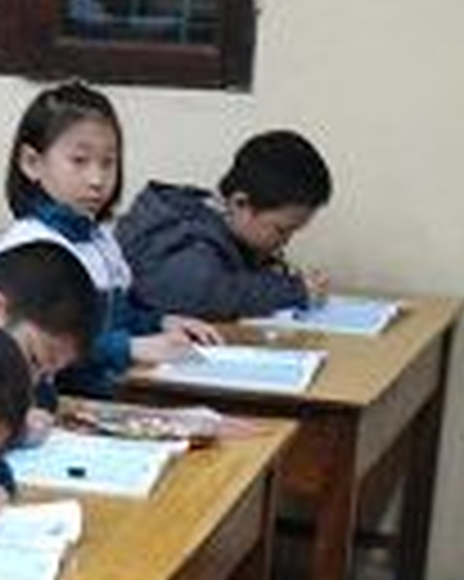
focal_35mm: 191
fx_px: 3283
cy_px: 504
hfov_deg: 7.9
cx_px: -284
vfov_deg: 10.1
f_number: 4.2
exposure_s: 1/13
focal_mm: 11.2
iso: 400
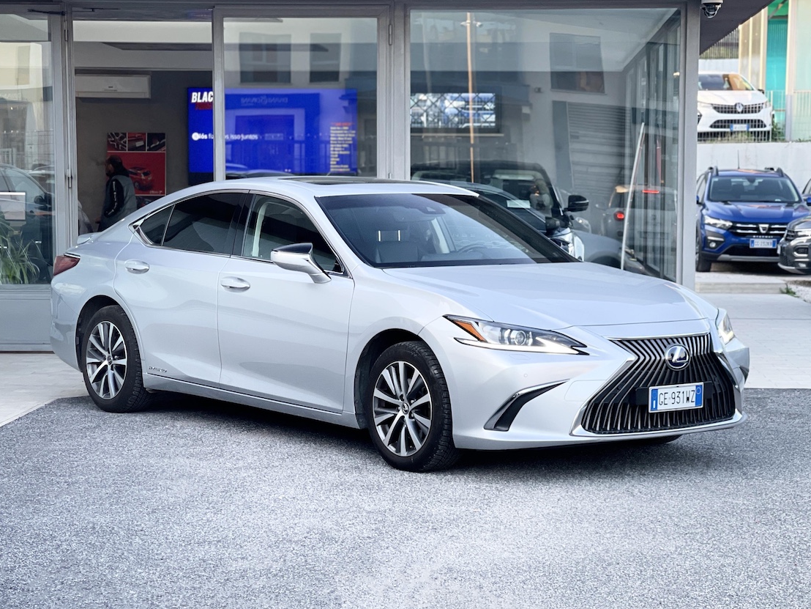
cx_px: 399
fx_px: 1687
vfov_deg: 20.4
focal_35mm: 72
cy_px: 312
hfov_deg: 27.0
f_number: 2.2
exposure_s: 1/121
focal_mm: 7.5
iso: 64
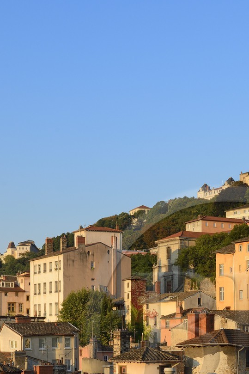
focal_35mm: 87
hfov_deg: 15.5
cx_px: 228
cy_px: 330
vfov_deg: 22.9
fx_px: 903
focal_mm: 44
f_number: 11
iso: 200
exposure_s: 1/160
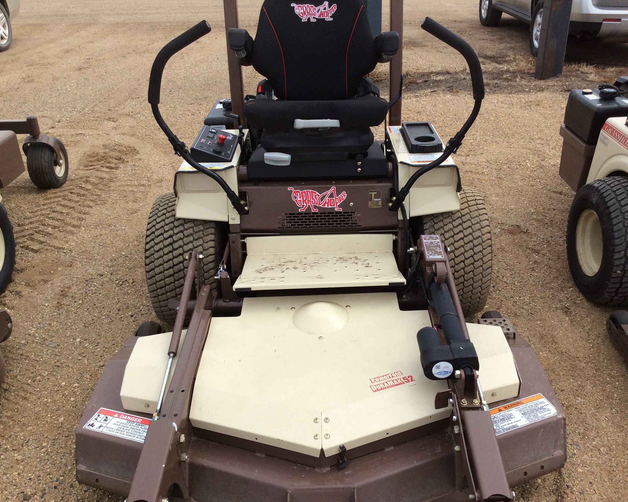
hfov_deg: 52.8
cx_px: 339
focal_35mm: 34
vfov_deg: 43.4
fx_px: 632
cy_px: 252
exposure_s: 1/1431
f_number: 2.4
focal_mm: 3.3
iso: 32
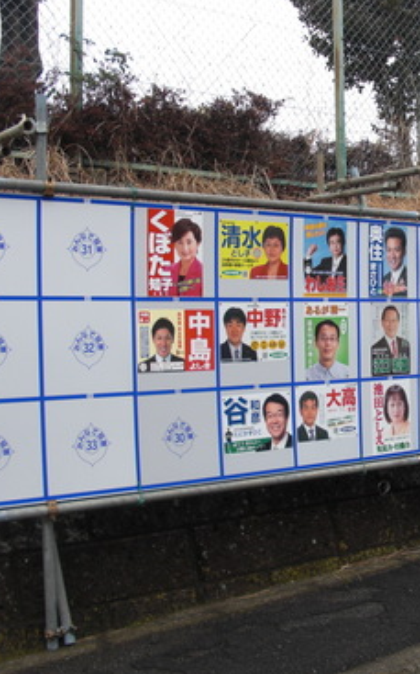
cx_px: 376
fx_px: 953
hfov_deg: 24.2
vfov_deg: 38.9
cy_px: 341
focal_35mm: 52
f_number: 2.8
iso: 50
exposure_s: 1/160
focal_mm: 6.3
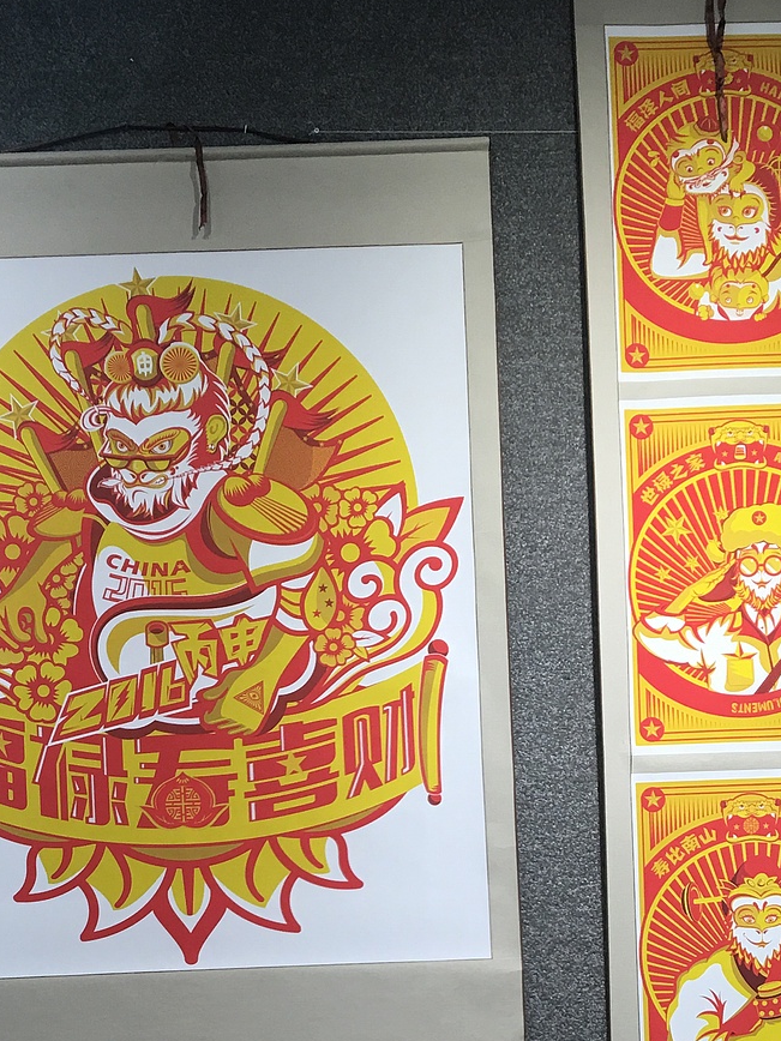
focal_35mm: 57
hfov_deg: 25.3
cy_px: 988
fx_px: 1715
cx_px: 178
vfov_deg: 31.7
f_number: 2.2
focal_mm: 4.15
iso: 25
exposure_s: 1/33
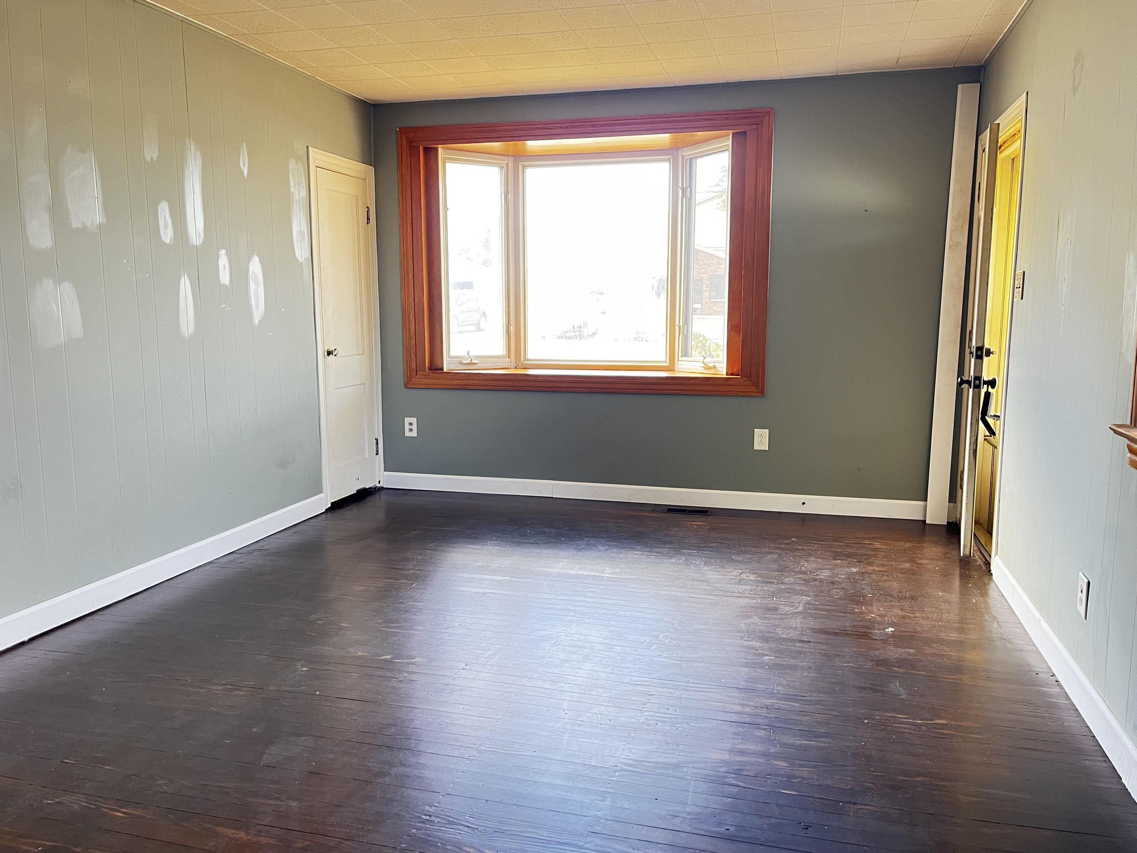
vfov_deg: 51.4
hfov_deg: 65.3
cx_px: 572
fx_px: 887
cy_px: 422
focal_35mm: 27
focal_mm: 5.1
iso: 400
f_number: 1.6
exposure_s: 1/60
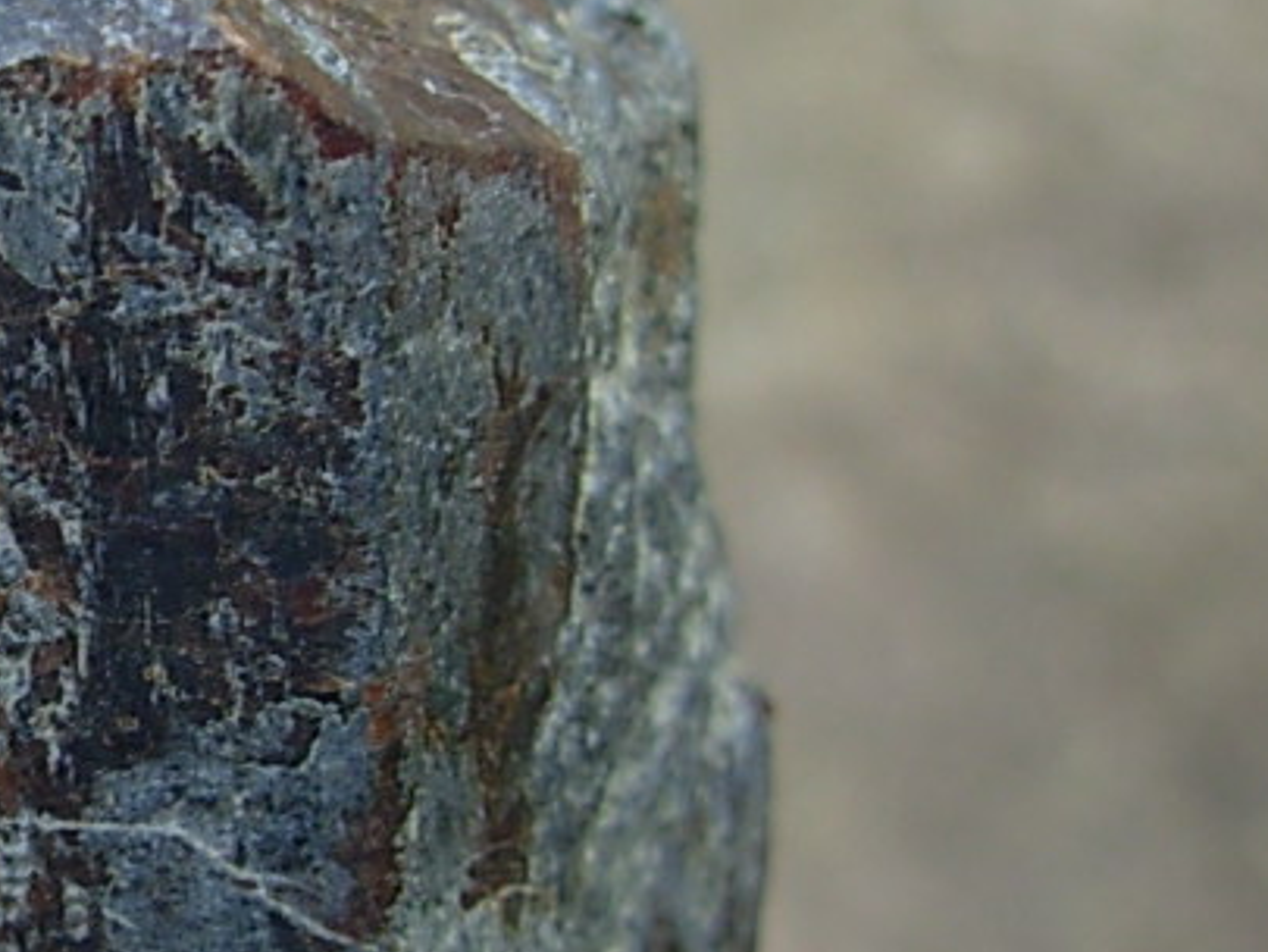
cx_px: -194
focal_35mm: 96
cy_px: 401
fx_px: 3518
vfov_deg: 15.4
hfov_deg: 19.4
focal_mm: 6.3
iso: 50
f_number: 2.9
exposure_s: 1/222
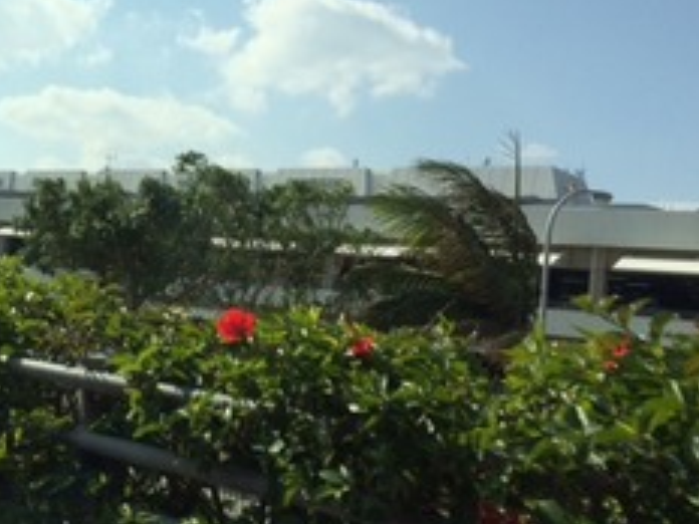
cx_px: 157
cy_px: 235
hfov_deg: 37.1
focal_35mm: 50
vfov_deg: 29.1
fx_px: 1010
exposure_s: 1/3425
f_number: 2.2
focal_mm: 4.15
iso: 32
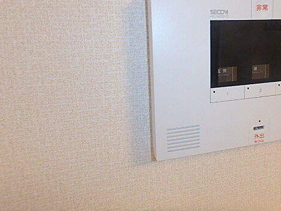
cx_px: 191
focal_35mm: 29
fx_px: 236
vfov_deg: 47.4
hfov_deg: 59.9
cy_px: 67
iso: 400
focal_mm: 3.7
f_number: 6
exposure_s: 1/30
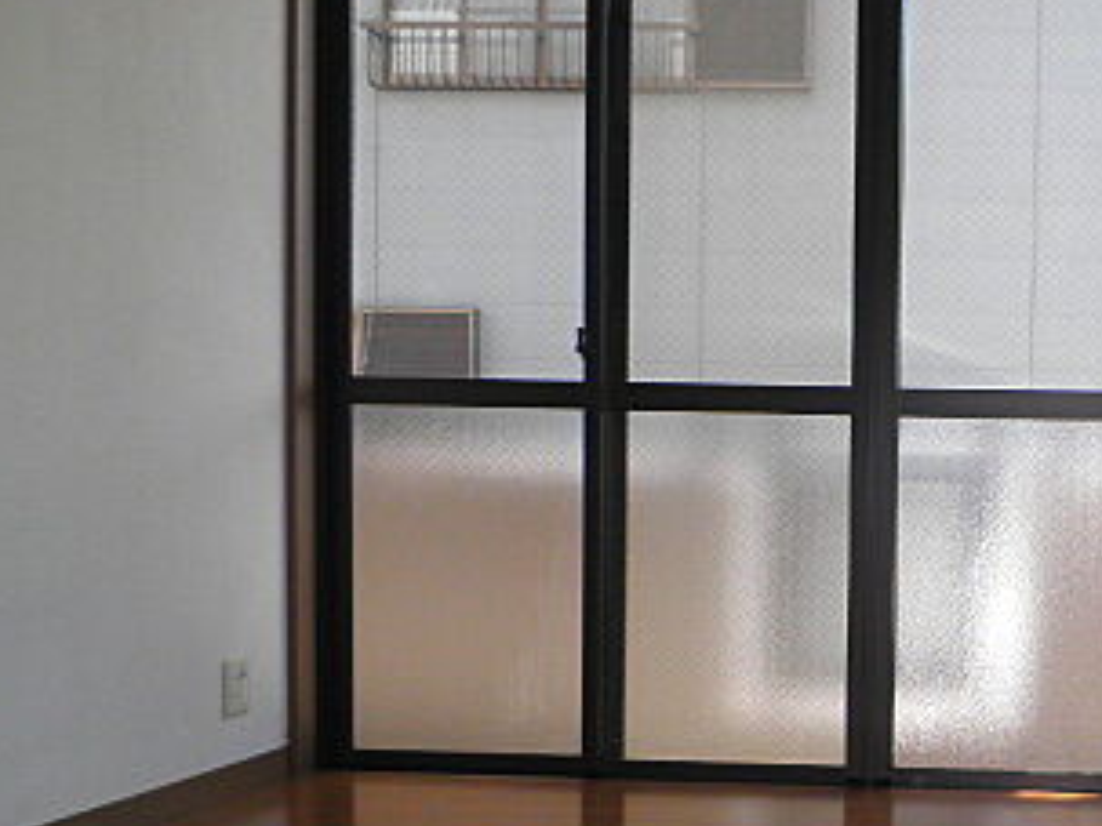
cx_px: 1004
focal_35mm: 55
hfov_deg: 33.0
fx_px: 1750
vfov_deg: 26.1
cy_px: 648
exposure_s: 1/100
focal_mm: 4.7
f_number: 2.8
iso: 64
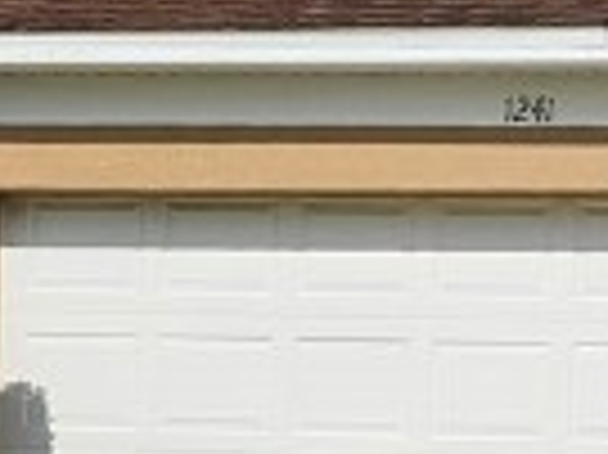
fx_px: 3071
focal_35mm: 175
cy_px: 436
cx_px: 1612
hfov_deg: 9.6
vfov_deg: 8.4
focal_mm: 6.3
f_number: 1.7
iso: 10
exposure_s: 1/1994
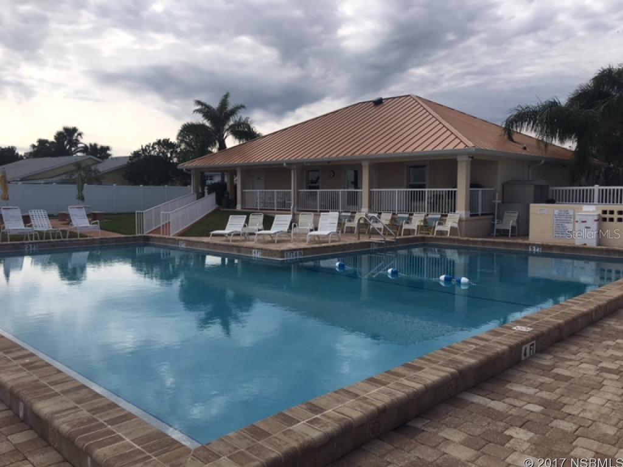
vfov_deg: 48.2
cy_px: 234
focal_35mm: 29
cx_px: 312
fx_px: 522
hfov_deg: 61.7
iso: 25
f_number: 2.2
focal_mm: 4.15
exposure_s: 1/2404
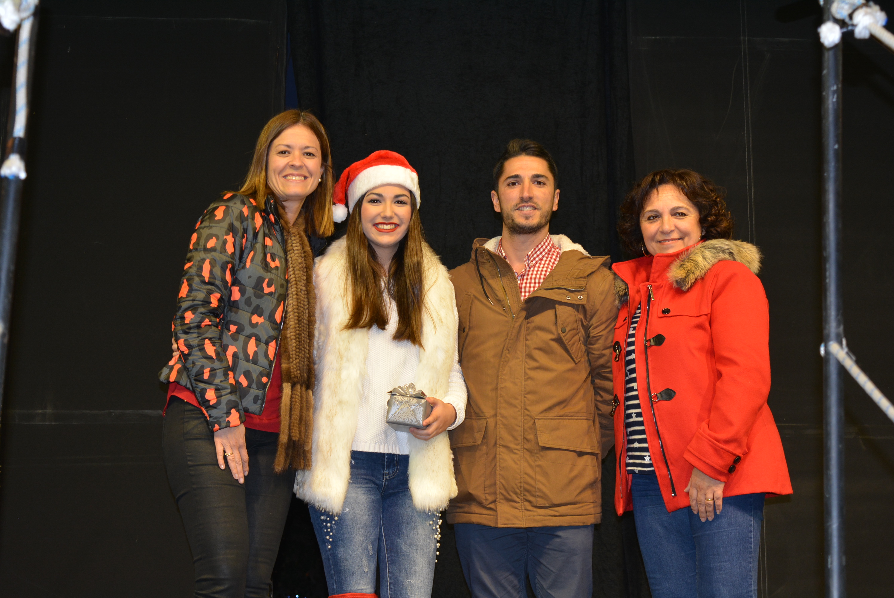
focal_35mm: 82
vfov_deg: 16.6
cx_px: 447
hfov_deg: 24.6
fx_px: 2050
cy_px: 299
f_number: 5.6
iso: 400
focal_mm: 55
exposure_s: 1/60
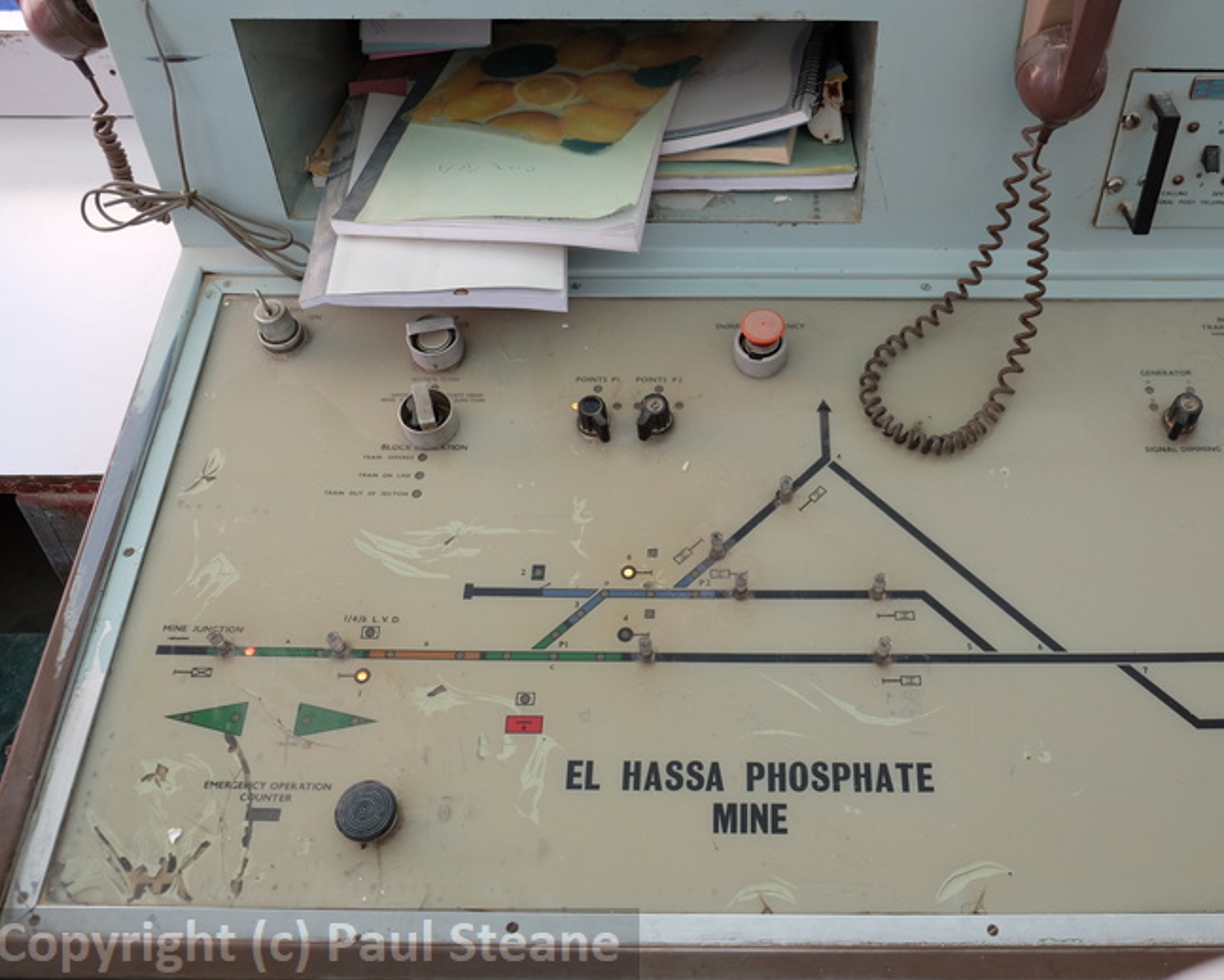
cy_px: 494
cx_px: 728
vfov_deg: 47.1
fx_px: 1123
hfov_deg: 56.8
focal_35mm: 31
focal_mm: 18
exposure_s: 1/45
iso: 800
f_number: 2.8
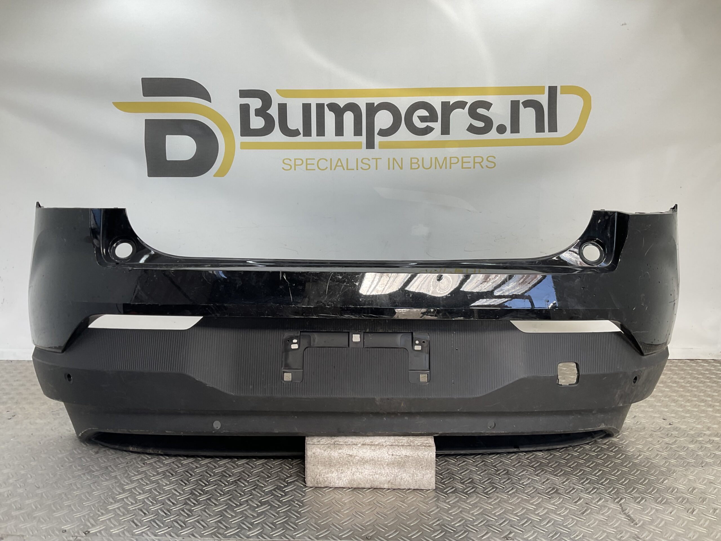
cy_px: 270
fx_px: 604
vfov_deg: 48.2
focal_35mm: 29
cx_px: 360
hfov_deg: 61.7
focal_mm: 3
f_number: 1.8
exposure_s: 1/141
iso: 16
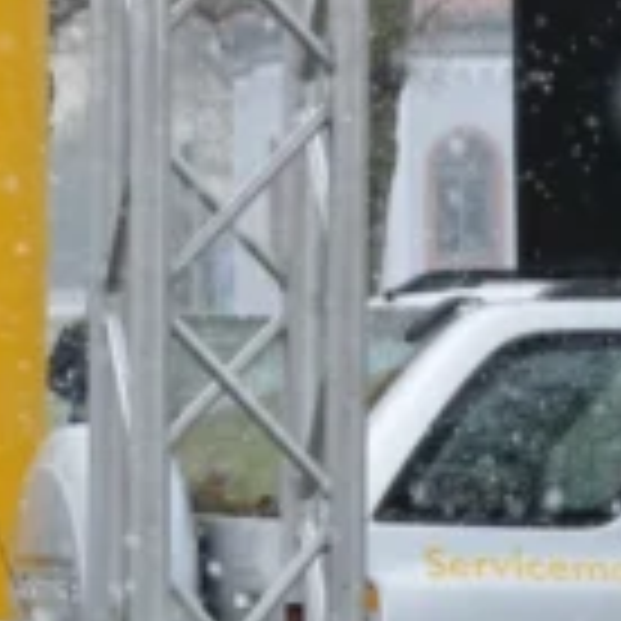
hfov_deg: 3.5
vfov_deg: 3.6
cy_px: 596
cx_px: -162
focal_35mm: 493
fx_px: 10006
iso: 1600
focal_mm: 52
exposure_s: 1/500
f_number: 5
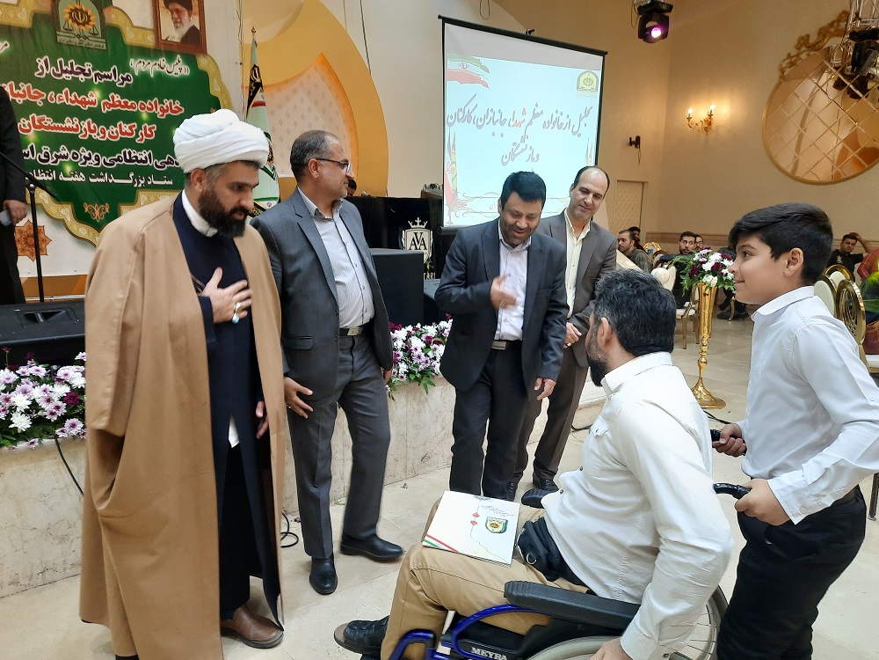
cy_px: 330
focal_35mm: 25
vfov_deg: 54.9
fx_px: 635
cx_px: 440
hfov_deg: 69.4
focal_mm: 4.6
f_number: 2
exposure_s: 1/50
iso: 200
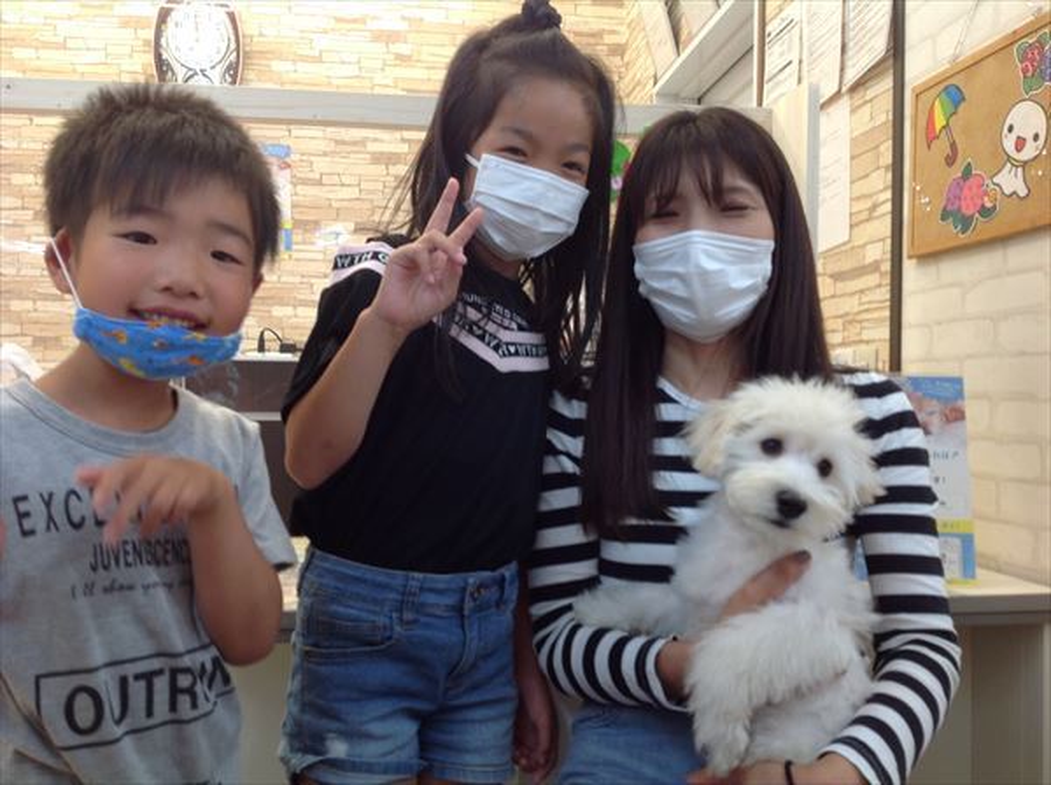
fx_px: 1061
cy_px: 392
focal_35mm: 35
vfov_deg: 40.6
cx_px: 526
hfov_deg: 52.7
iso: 50
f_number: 2.4
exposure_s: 1/30
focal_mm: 4.28
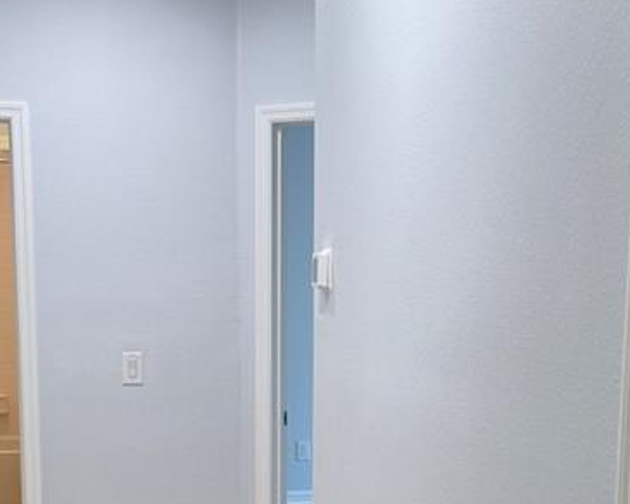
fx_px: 1436
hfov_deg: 24.7
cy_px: 526
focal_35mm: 77
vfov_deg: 19.2
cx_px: 278
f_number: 1.78
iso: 100
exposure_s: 1/120
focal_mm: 6.76
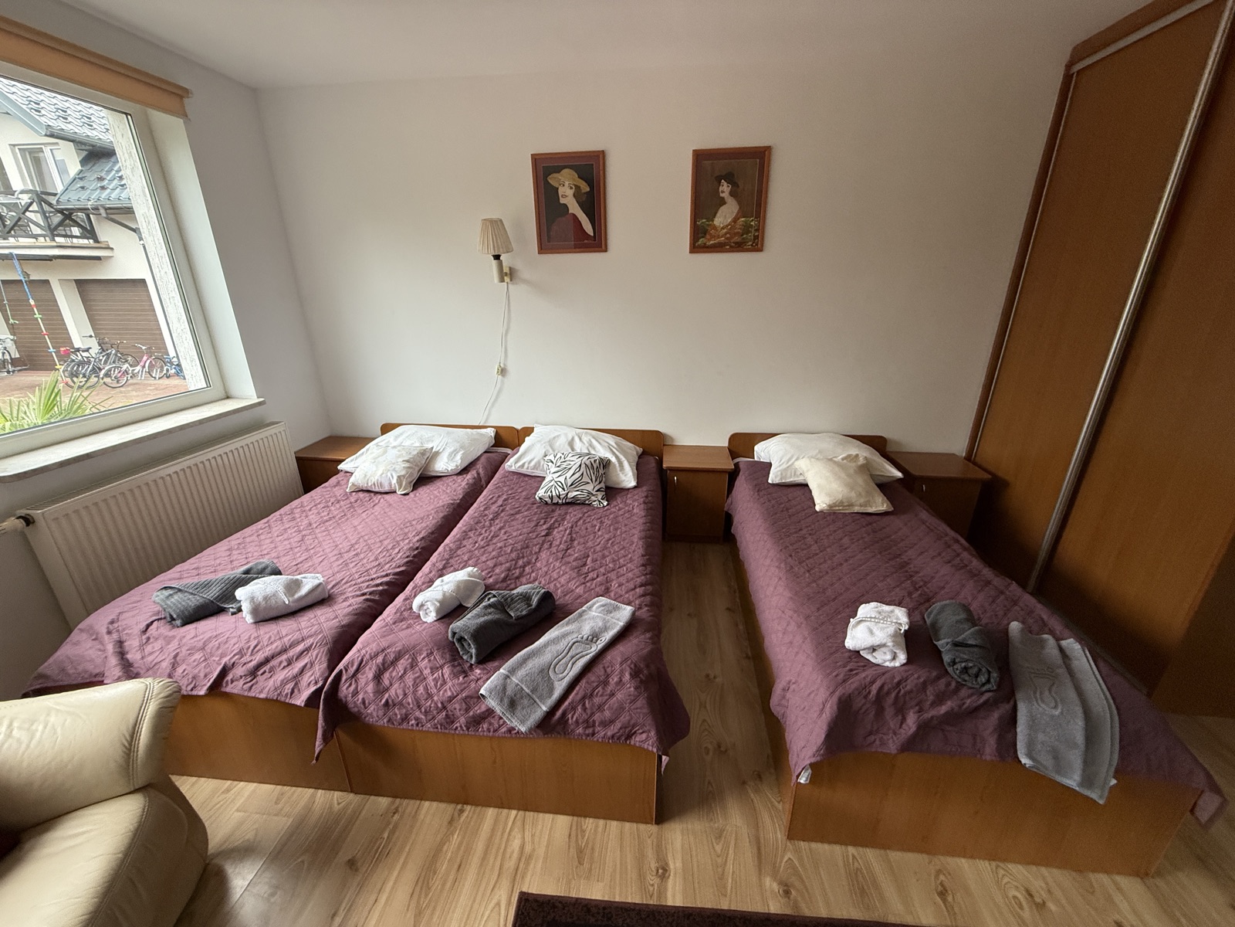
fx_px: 499
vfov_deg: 85.7
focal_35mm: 14
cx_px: 618
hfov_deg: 102.1
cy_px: 464
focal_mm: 2.22
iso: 320
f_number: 2.2
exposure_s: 1/99
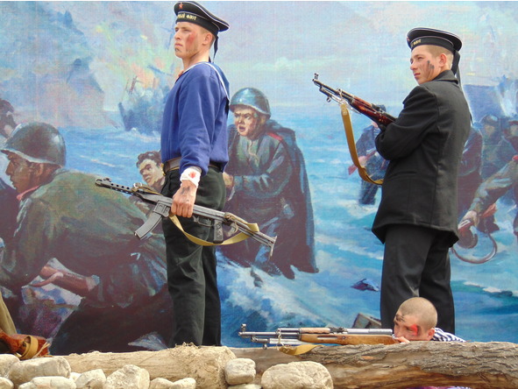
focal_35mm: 133
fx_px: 1991
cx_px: 259
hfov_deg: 14.8
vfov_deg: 11.2
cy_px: 194
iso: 80
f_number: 4
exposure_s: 1/200
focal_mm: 23.9
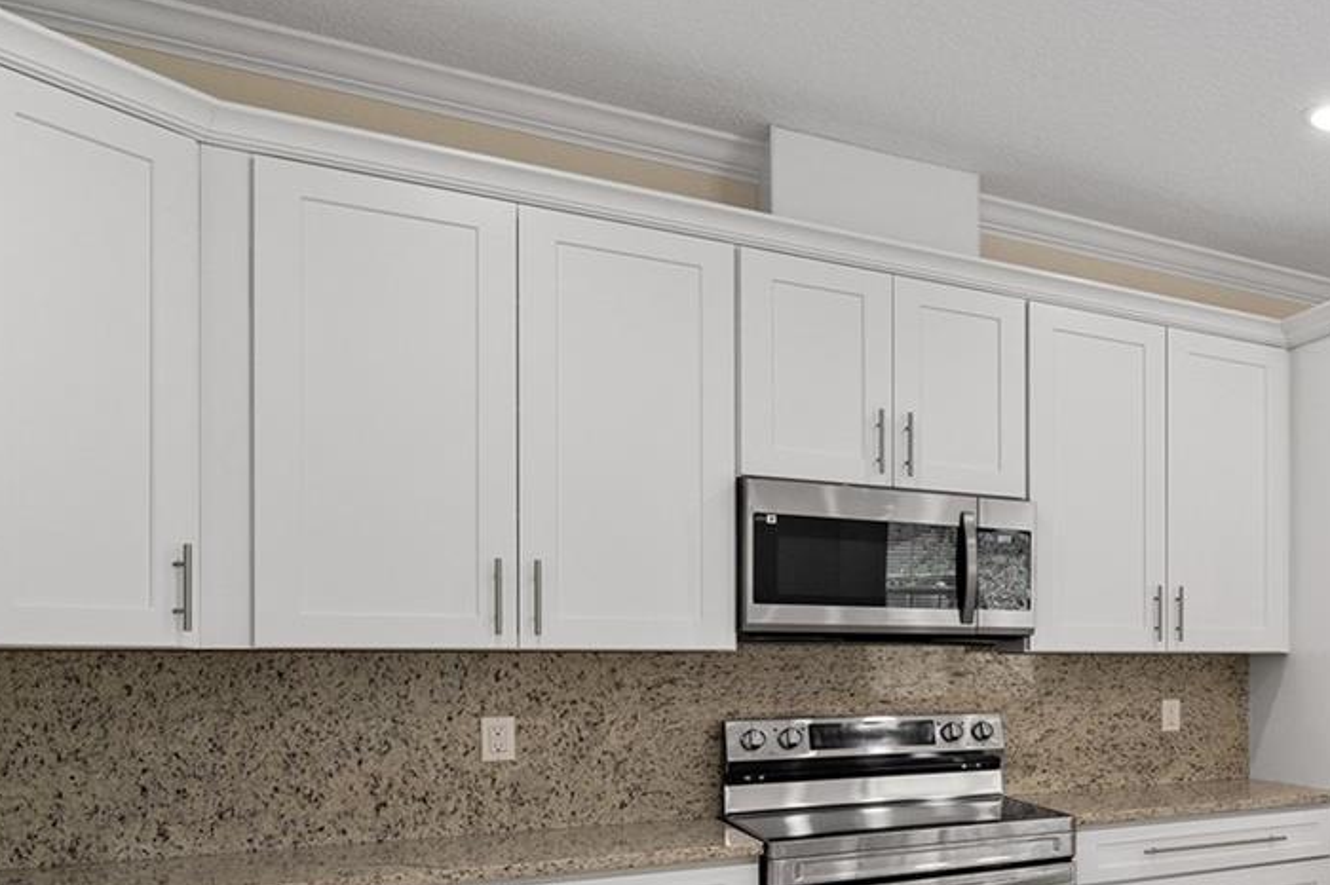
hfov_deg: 43.6
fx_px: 1241
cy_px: 667
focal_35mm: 34
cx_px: 1463
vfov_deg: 38.2
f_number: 8
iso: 320
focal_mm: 14.7
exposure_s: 1/25
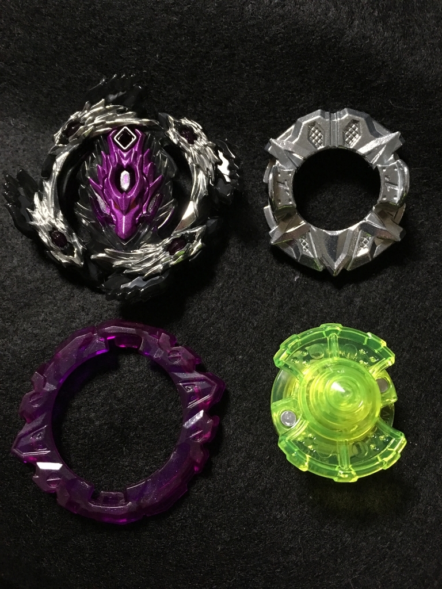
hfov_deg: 48.2
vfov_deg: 61.7
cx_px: 221
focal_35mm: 29
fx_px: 494
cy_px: 294
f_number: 2.2
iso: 250
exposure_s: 1/30
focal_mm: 4.15
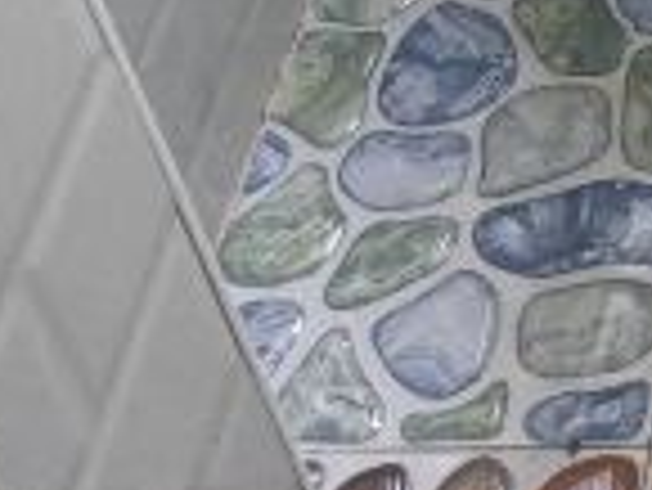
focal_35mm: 143
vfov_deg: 9.3
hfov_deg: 12.2
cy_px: -683
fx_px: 2696
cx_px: 1300
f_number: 1.8
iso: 238
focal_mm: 4.77
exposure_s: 1/50
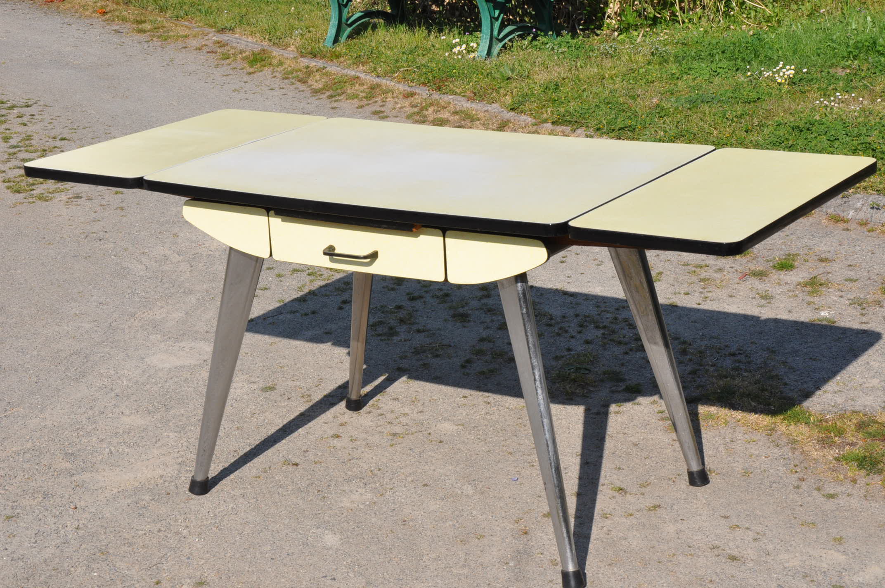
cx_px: 442
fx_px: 1768
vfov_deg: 18.9
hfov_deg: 28.1
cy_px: 294
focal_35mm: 72
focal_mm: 48
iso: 400
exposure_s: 1/250
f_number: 16
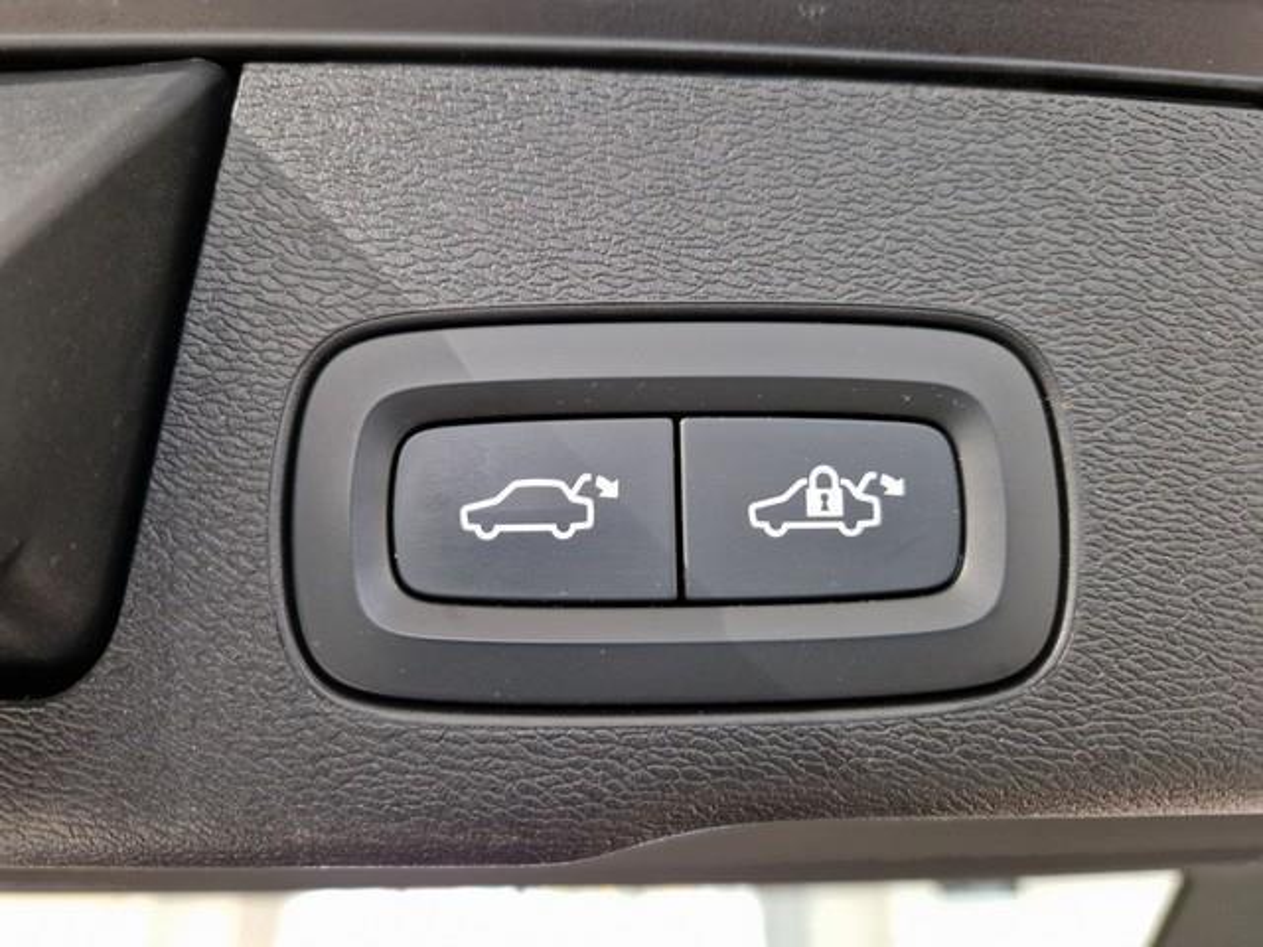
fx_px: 839
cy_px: 474
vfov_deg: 58.9
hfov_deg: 73.9
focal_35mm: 23
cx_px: 632
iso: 500
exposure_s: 1/50
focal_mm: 5.4
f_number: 1.8
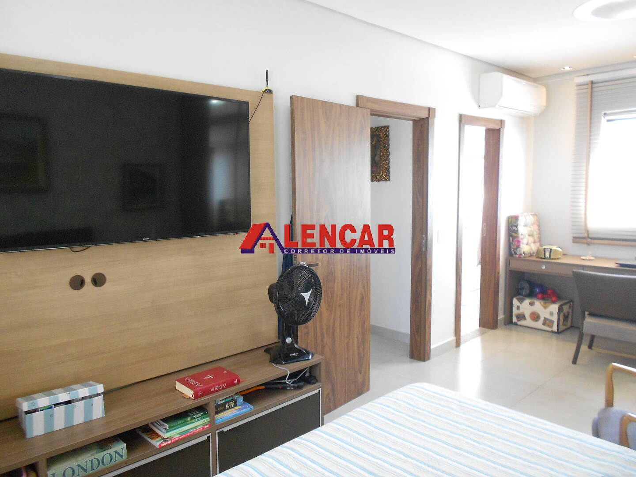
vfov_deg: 53.1
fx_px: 478
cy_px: 238
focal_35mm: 26
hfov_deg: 67.3
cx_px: 318
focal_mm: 4.6
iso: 400
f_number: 3.2
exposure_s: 1/30
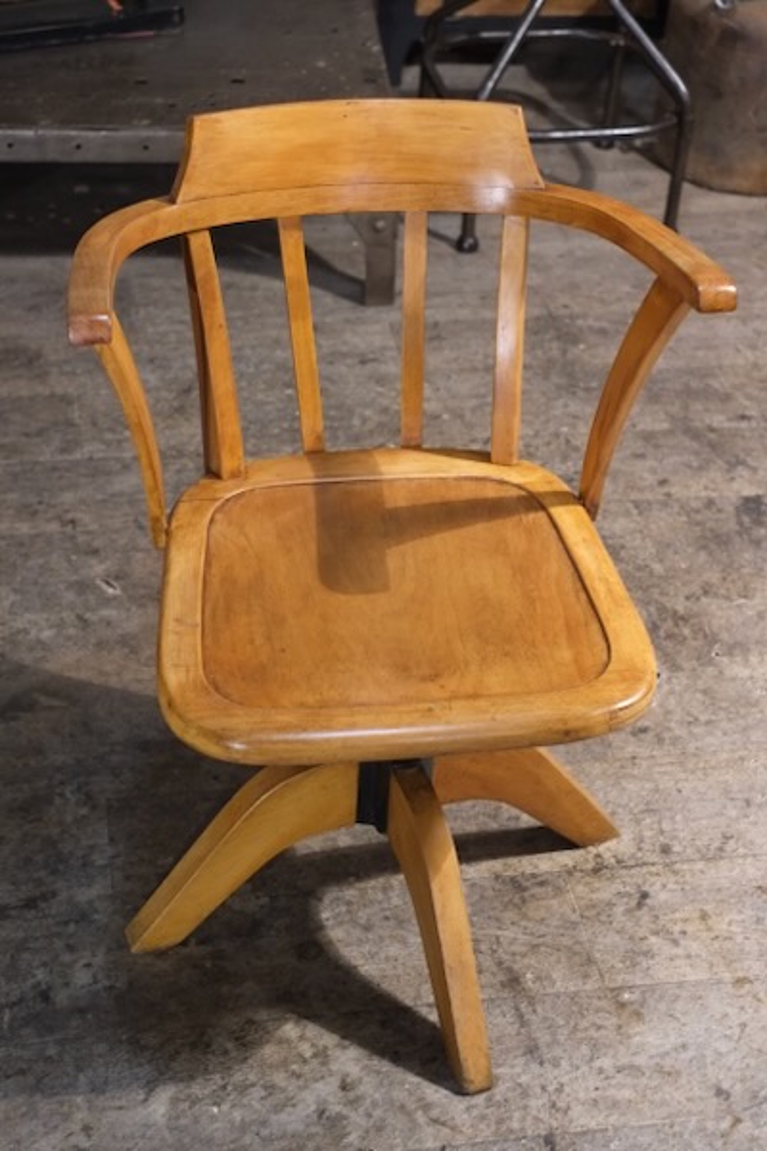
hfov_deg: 25.5
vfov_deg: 37.5
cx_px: 384
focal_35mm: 53
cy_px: 576
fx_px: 1694
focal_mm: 35
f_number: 3.6
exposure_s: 1/125
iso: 3200
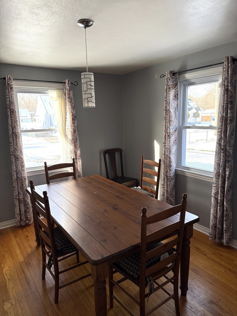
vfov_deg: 71.6
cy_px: 158
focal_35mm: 24
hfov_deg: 56.8
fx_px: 219
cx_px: 118
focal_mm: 6.76
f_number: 1.78
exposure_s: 1/219
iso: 160
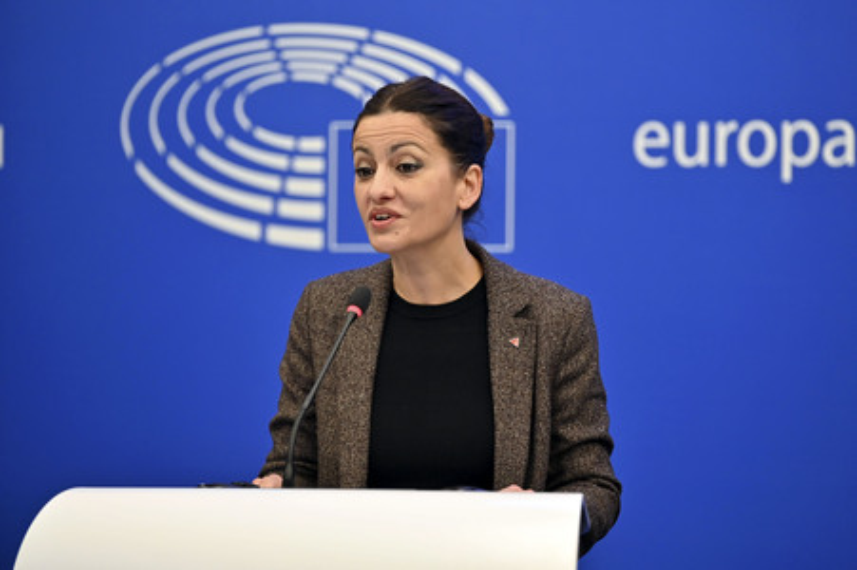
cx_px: 428
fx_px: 3449
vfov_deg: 9.4
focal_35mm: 145
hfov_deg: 14.2
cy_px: 285
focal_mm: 145
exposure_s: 1/160
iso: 640
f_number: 2.8
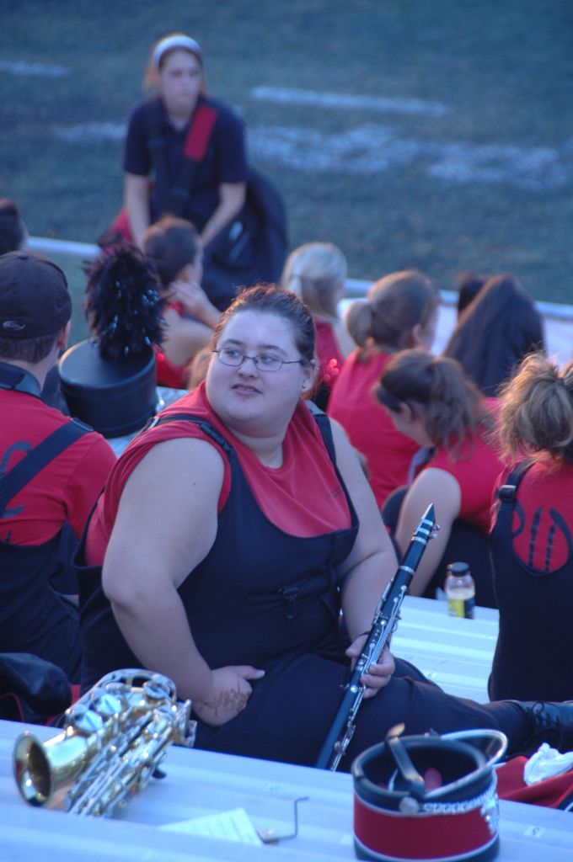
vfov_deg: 6.9
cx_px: 286
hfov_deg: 4.6
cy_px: 431
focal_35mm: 300
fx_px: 7181
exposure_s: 1/60
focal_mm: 200
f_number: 5.6
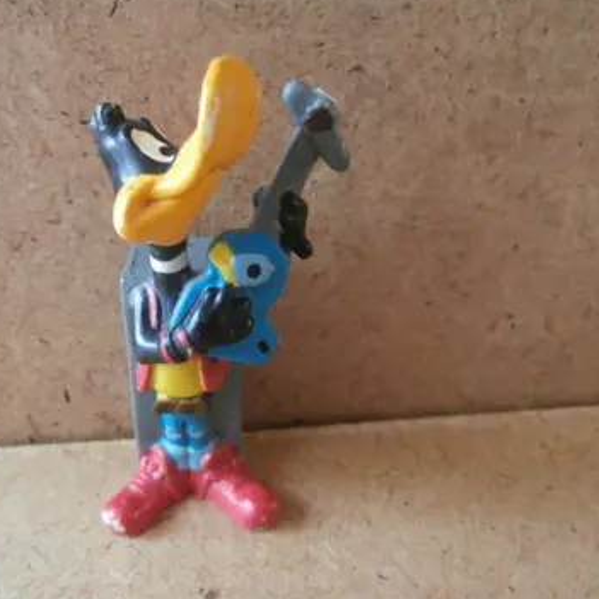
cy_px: 295
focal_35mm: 29
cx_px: 222
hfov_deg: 54.9
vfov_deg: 55.6
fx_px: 568
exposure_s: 1/10
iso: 200
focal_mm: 4.2
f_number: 3
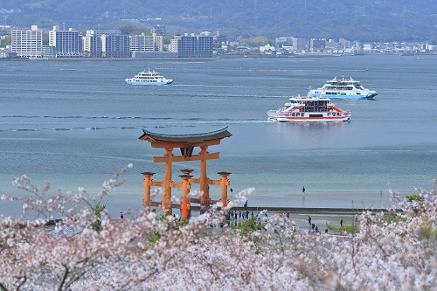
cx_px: 218
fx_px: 1820
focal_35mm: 150
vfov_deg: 9.1
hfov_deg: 13.7
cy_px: 146
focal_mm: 100
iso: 125
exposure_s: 1/2500
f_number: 2.8
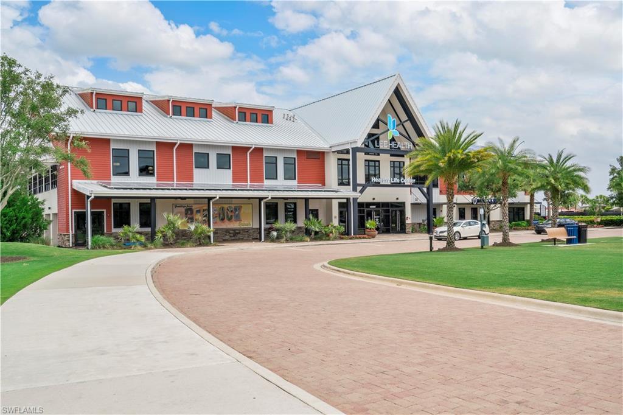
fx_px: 554
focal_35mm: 32
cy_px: 208
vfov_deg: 41.1
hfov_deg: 58.7
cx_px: 312
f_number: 9.5
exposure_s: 1/750
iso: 160
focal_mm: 32
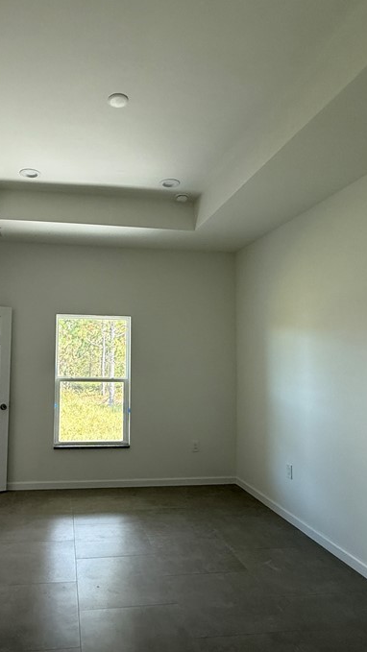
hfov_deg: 48.5
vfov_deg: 78.7
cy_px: 330
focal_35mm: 23
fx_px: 398
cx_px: 116
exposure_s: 1/120
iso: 200
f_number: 2.2
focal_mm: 2.22
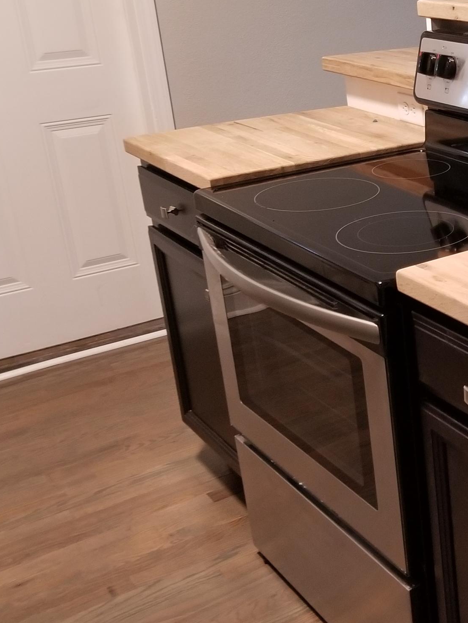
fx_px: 955
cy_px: 290
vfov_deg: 36.2
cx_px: 585
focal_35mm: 53
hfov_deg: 24.5
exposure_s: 1/17
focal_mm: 4.25
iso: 250
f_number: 1.7
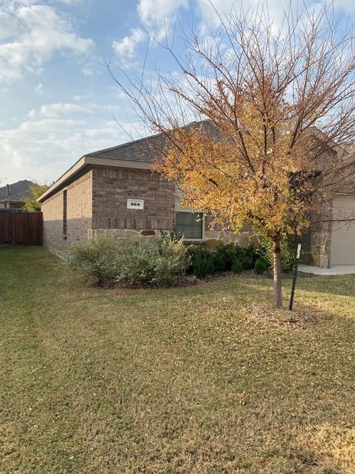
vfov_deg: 63.4
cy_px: 245
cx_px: 174
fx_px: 383
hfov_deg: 49.7
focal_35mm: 28
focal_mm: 4.25
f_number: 1.8
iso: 32
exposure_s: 1/2410
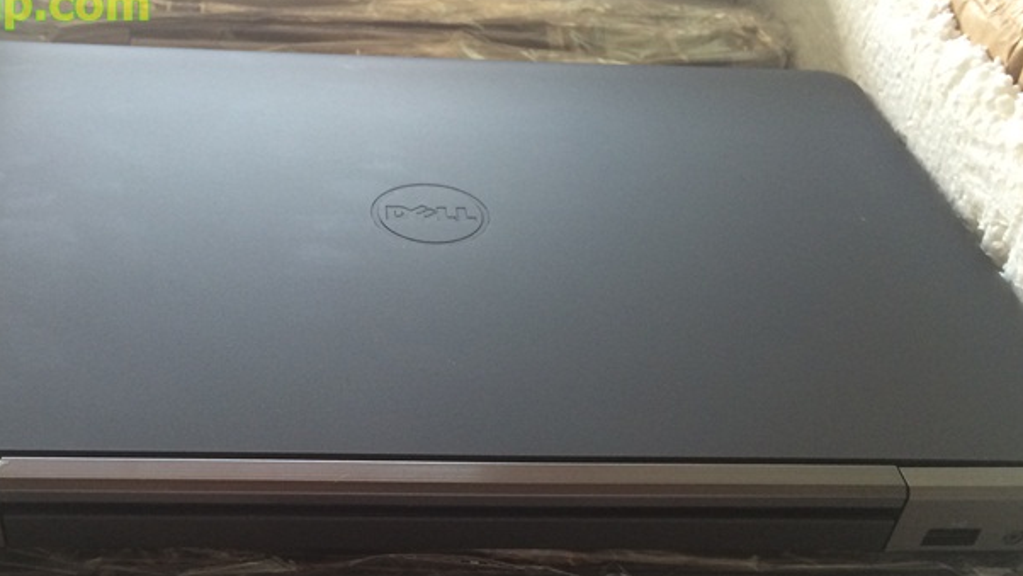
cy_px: 472
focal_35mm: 42
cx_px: 403
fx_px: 1140
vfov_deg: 27.7
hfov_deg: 48.0
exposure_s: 1/30
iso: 100
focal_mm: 4.15
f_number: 2.2
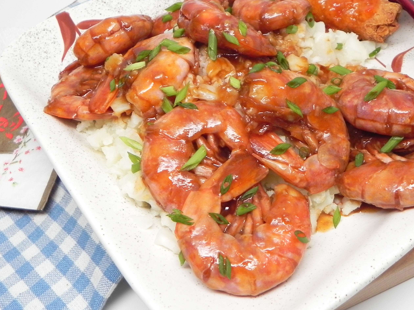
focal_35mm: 42
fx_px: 502
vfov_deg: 34.3
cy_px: 152
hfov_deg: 44.7
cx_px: 239
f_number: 2.8
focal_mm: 5.2
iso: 160
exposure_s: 1/38.5
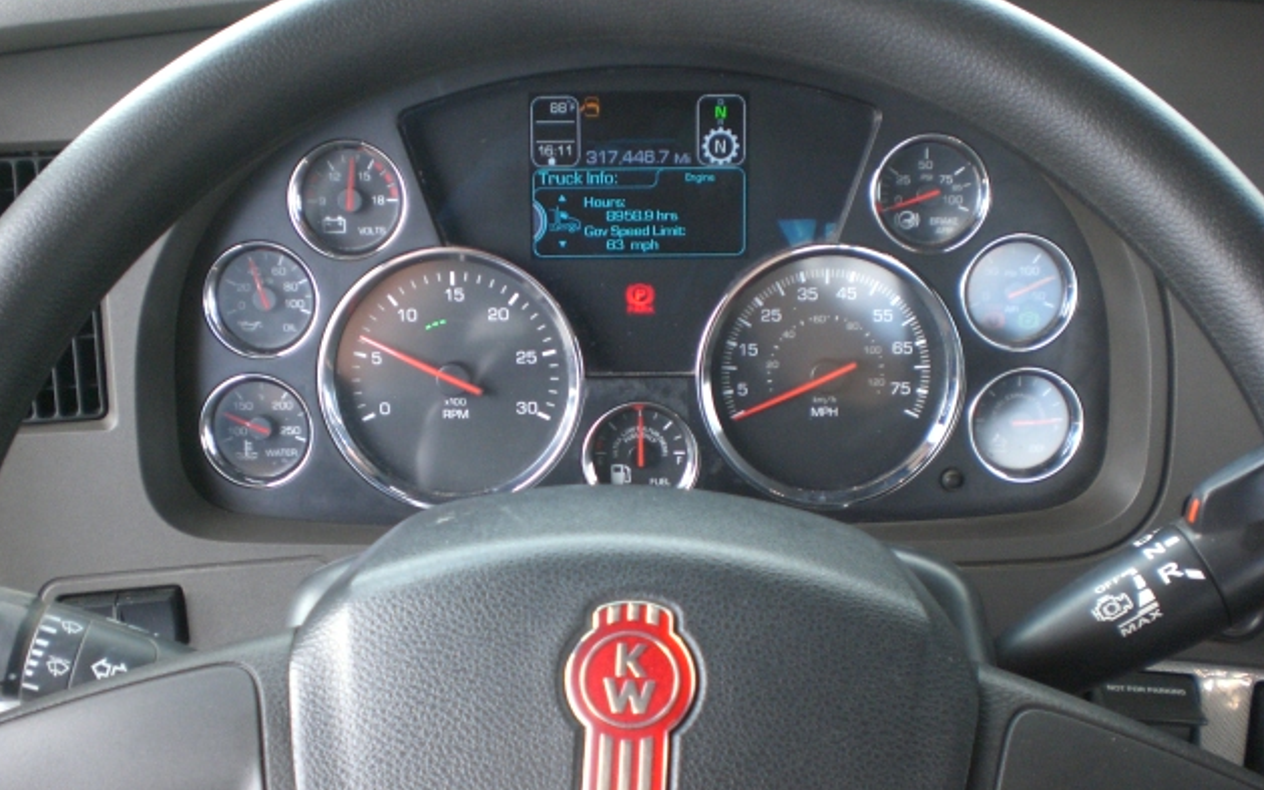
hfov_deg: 48.2
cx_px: 627
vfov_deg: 31.2
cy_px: 440
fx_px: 1412
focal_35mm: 41
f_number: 3.1
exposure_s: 1/100
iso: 200
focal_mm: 6.3
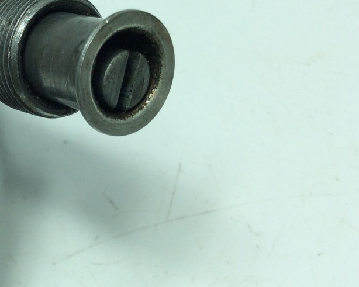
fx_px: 691
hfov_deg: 27.2
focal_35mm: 65
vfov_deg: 23.4
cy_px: 93
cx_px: -12
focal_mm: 3.3
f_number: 2.4
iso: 32
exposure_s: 1/484
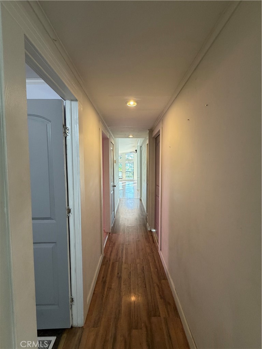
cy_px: 174
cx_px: 131
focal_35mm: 14
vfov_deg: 102.1
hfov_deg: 85.7
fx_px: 141
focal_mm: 2.22
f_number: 2.2
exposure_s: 1/60
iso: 250
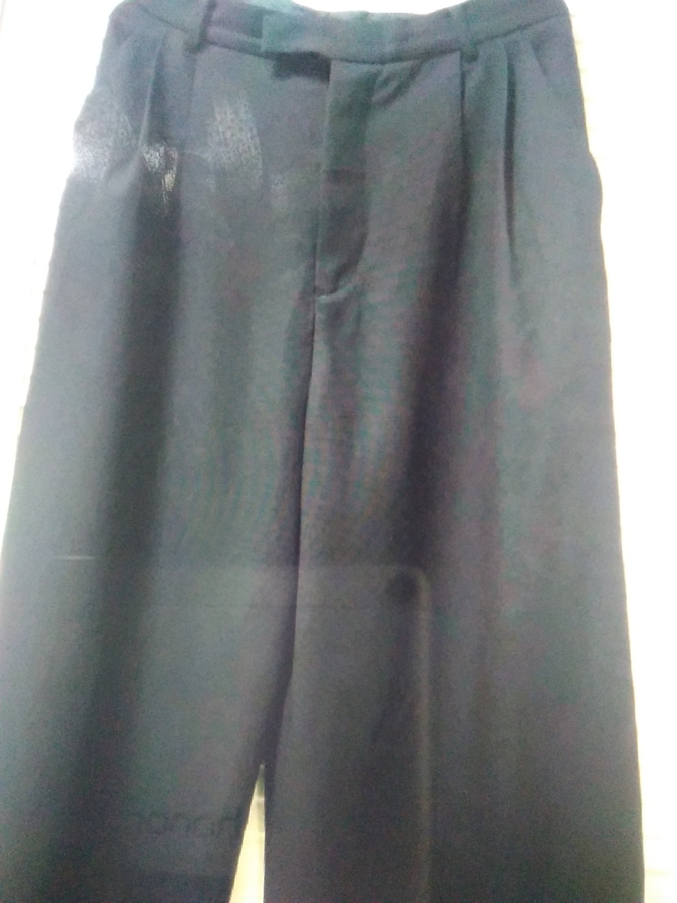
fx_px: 756
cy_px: 452
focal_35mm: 29
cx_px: 338
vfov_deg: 61.7
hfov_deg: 48.2
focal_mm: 2.39
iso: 945
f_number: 2.4
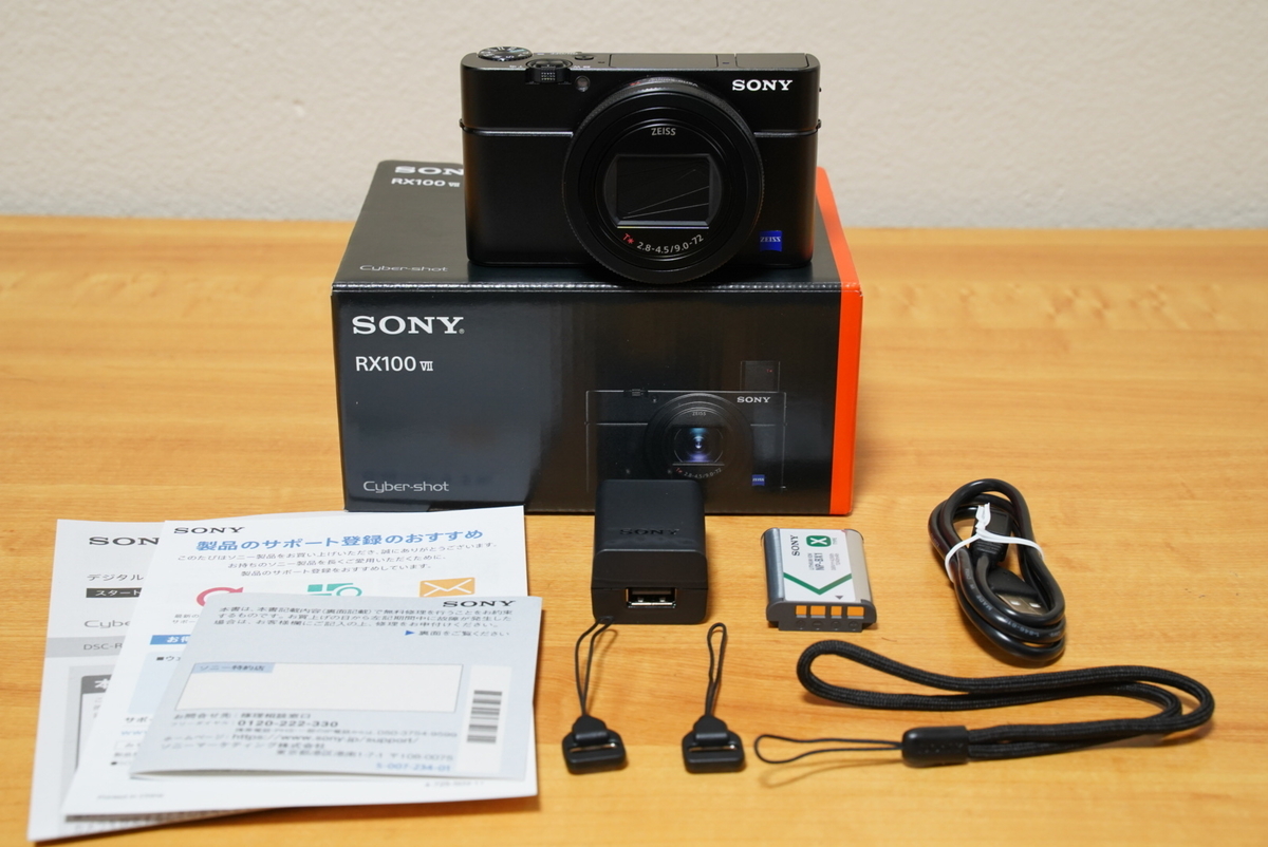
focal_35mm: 52
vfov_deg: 26.0
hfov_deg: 38.2
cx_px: 634
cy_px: 424
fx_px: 1833
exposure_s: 1/10
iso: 1600
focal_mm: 52
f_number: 10
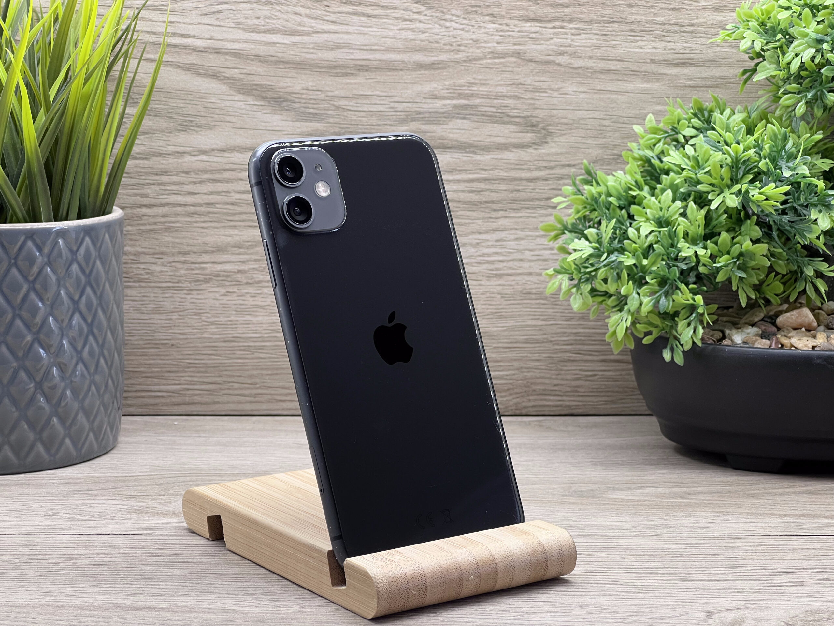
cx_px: 417
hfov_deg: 25.3
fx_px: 1855
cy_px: 313
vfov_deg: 19.1
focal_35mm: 77
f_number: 2.8
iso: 100
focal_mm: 9
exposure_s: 1/100
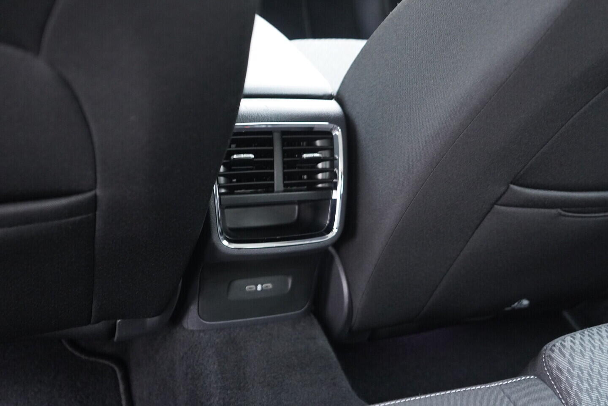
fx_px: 608
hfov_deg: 53.1
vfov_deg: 36.9
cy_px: 203
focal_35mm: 36
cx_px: 304
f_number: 2.8
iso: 3200
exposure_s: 1/40
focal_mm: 24
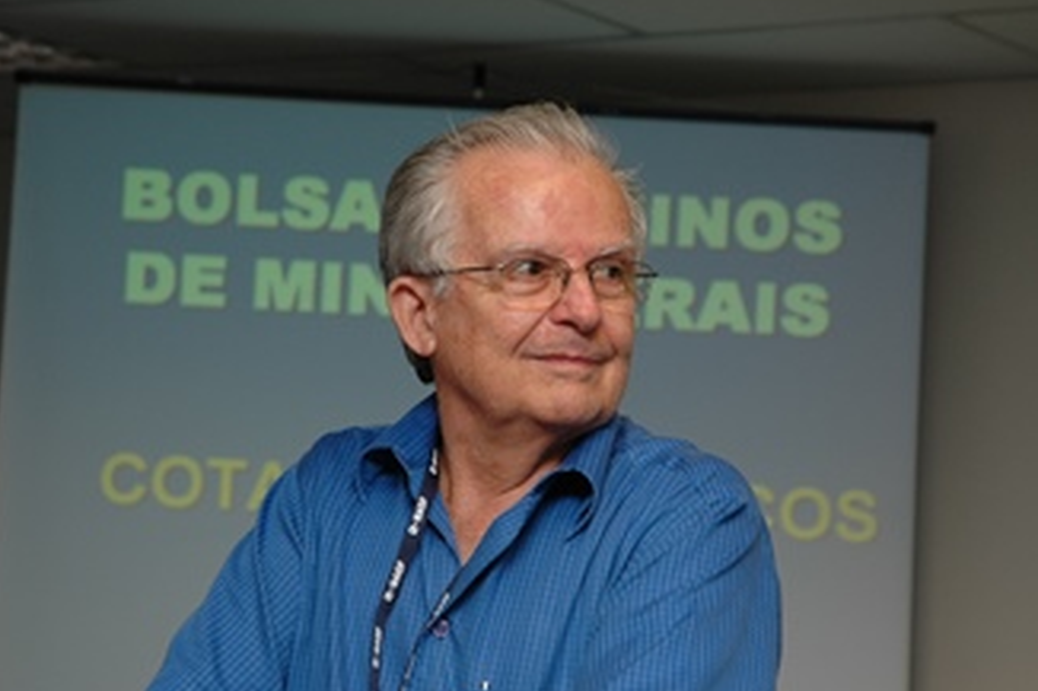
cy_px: 303
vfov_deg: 10.6
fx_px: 3717
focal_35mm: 129
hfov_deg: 15.9
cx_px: 519
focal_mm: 70
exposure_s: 1/40
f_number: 6.3
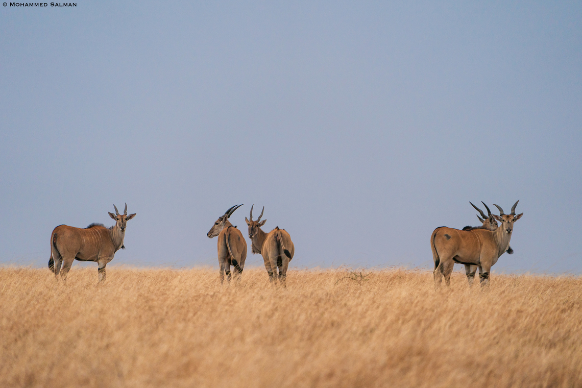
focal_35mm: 512
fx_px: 8277
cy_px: 194
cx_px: 291
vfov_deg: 2.7
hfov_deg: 4.0
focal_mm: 512
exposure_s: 1/8000
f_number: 6.3
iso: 800
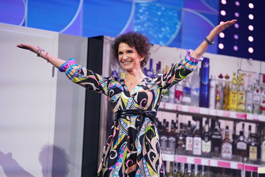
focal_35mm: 200
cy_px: 88
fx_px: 1472
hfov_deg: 10.3
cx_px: 132
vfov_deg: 6.9
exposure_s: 1/320
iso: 2500
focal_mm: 200
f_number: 2.8
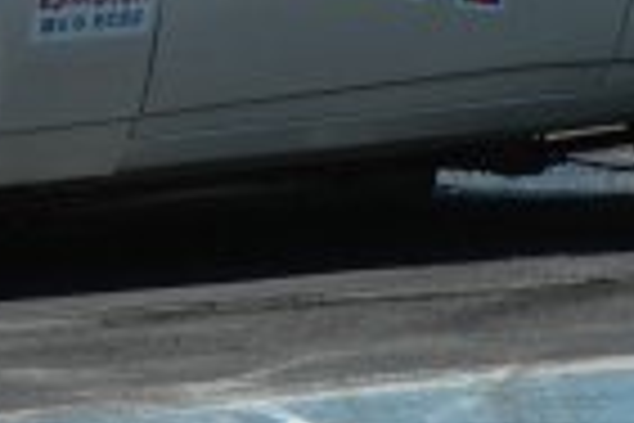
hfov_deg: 2.1
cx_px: -72
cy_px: -306
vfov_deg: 1.4
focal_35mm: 988
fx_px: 17403
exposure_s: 1/800
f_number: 7.1
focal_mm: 145
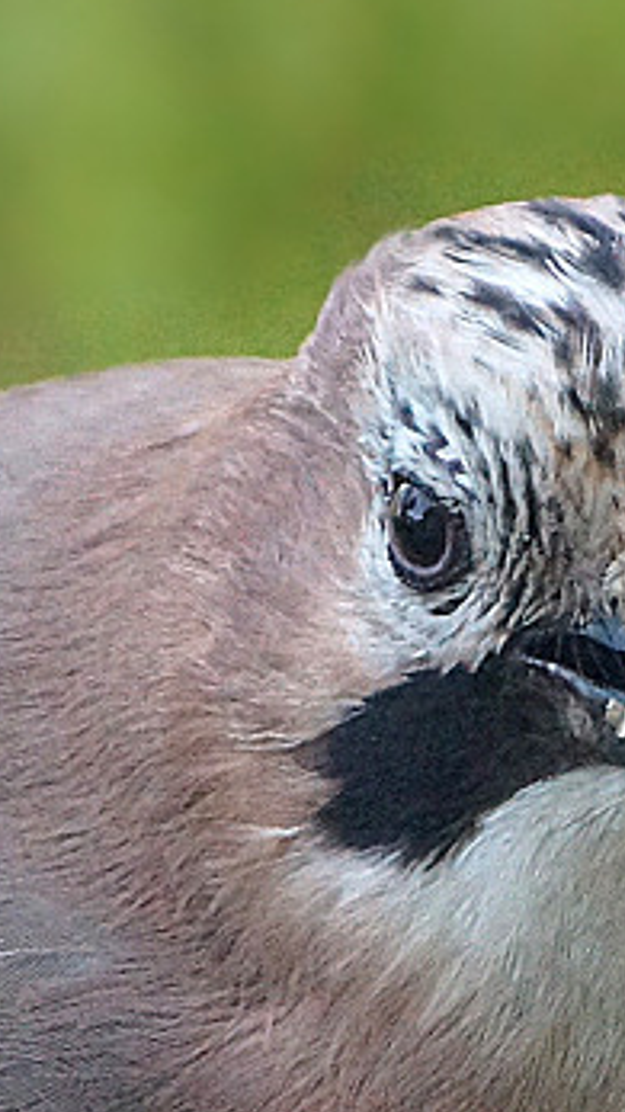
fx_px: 54722
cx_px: 439
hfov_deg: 0.7
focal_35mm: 1856
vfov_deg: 1.2
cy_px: 1021
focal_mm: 400
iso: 1600
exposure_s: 1/400
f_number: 5.6
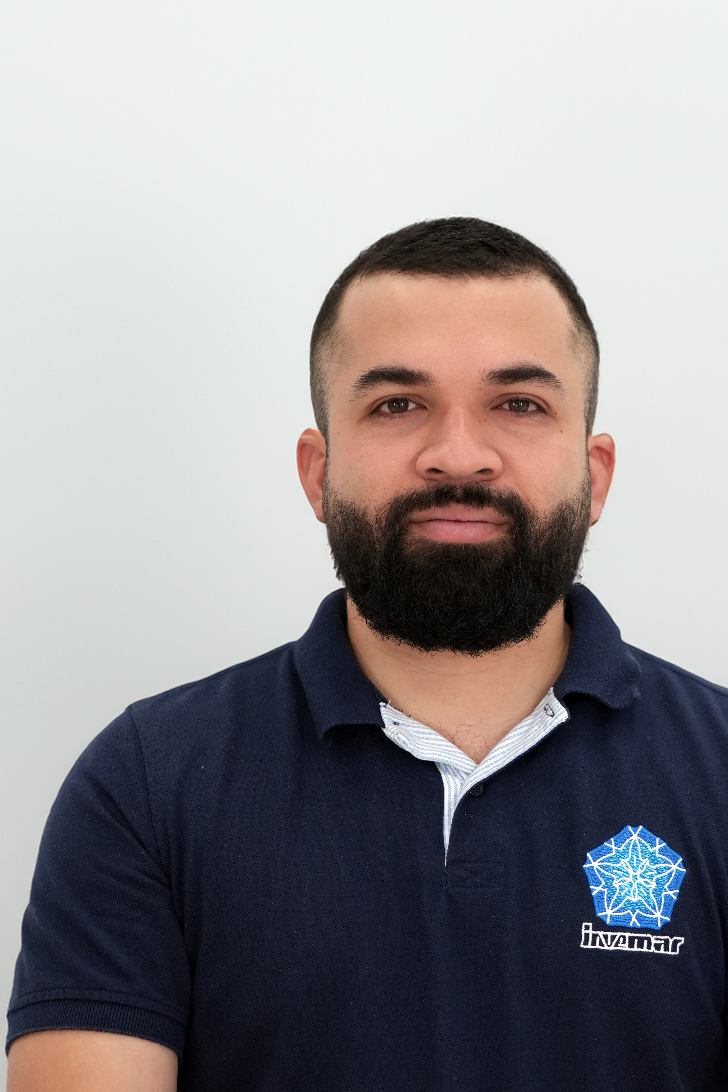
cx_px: 476
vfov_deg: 19.8
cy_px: 724
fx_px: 3124
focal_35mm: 103
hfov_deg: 13.3
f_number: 5.6
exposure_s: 1/100
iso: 1000
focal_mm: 70
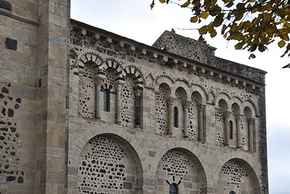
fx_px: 556
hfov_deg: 29.2
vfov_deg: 19.7
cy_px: 97
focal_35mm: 69
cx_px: 145
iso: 200
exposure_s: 1/200
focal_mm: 46
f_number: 7.1
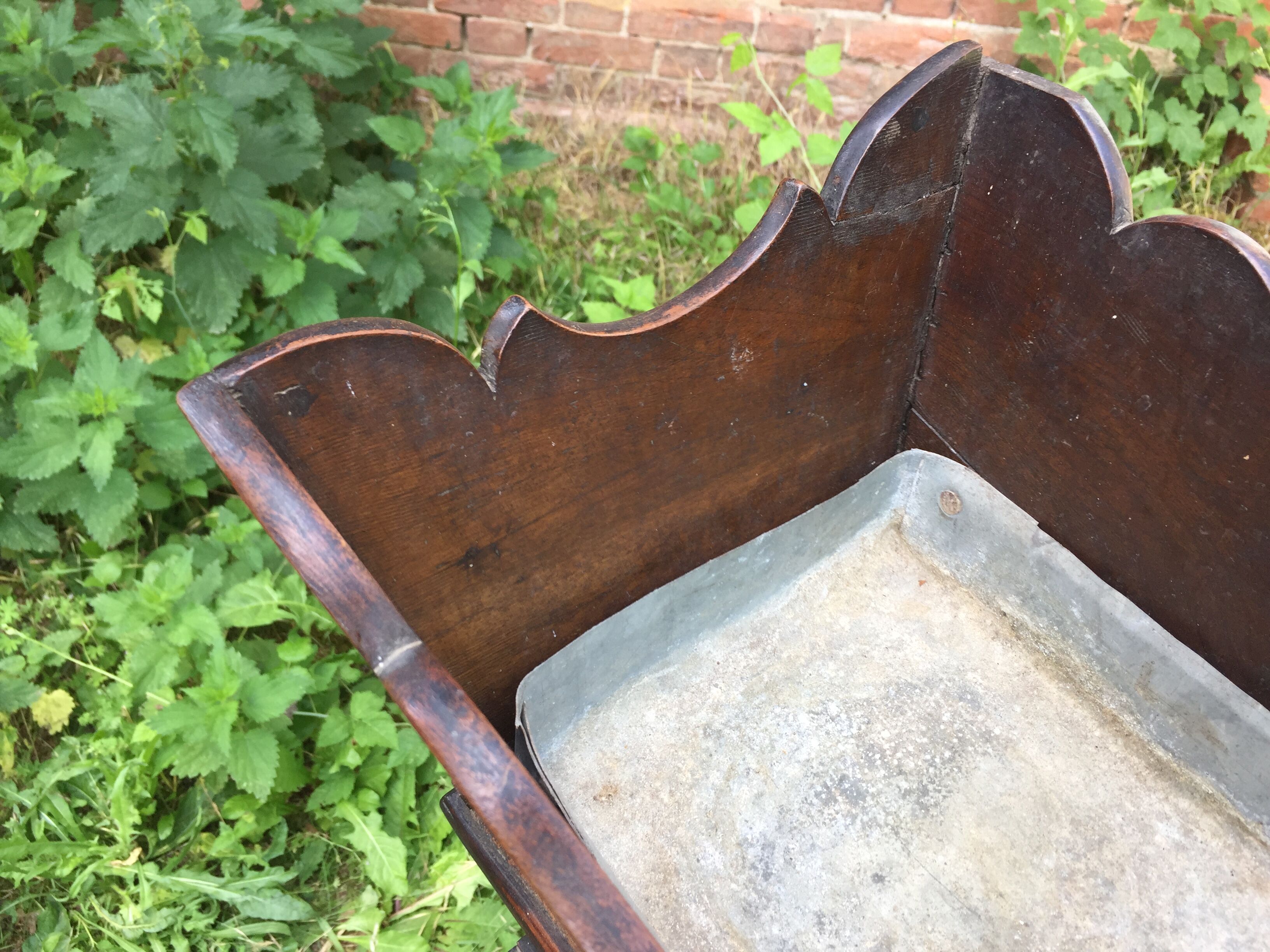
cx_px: 635
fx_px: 1064
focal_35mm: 29
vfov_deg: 48.2
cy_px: 476
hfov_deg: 61.7
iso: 32
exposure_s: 1/100
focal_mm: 4.15
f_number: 2.2
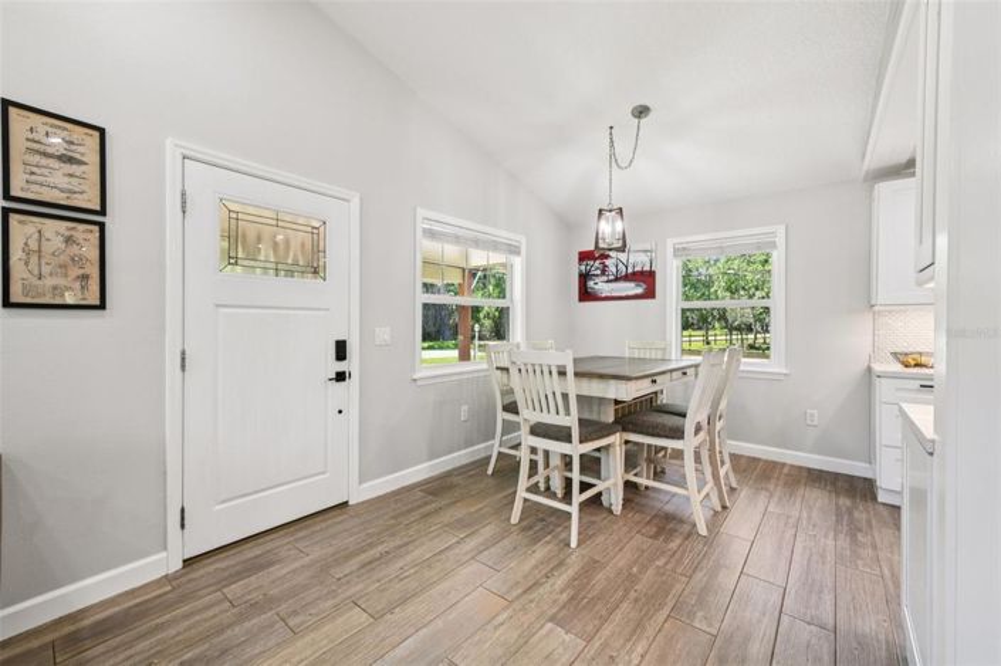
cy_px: 333
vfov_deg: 81.1
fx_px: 389
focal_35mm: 14
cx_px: 500
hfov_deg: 104.3
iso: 400
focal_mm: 14
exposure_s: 1/20
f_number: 8
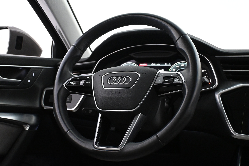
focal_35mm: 39
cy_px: 83
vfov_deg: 34.2
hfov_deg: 49.6
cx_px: 124
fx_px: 270
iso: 5000
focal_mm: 26
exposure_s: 1/60
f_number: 4.5
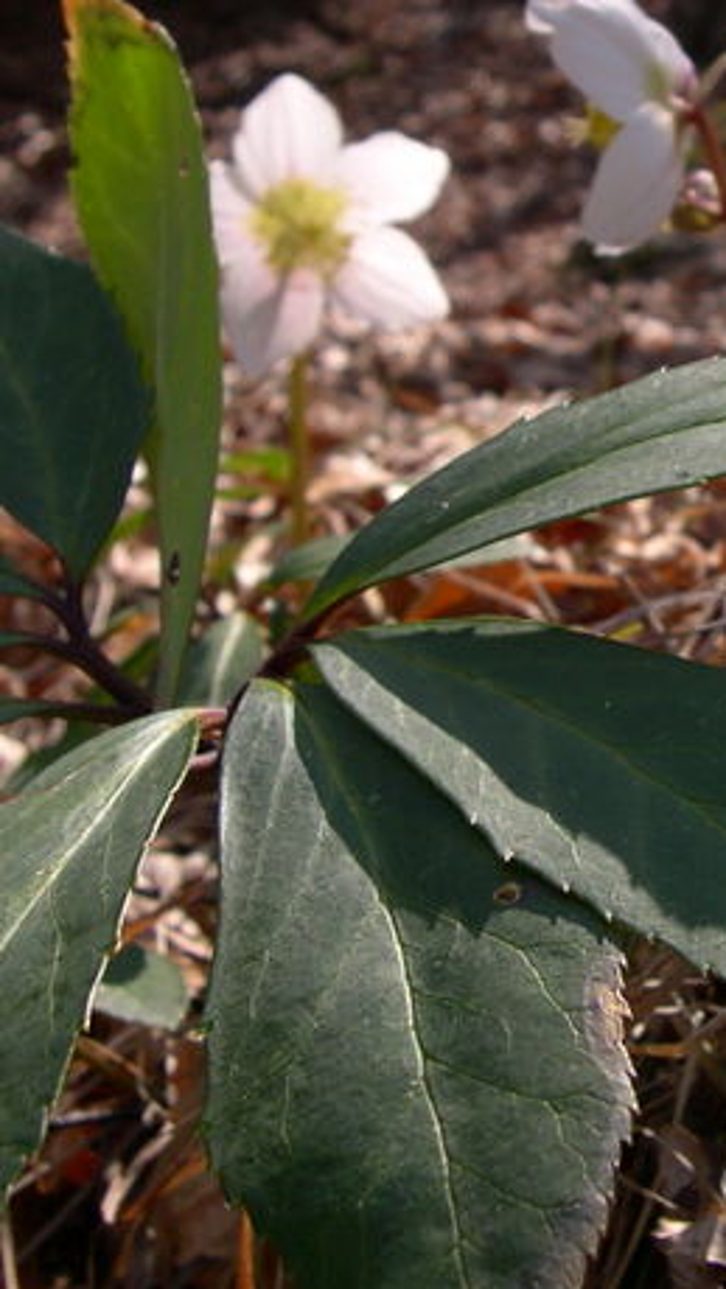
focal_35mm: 72
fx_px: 2462
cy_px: 460
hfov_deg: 16.4
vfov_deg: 29.2
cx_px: 762
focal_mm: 8
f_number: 7.6
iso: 100
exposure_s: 1/116
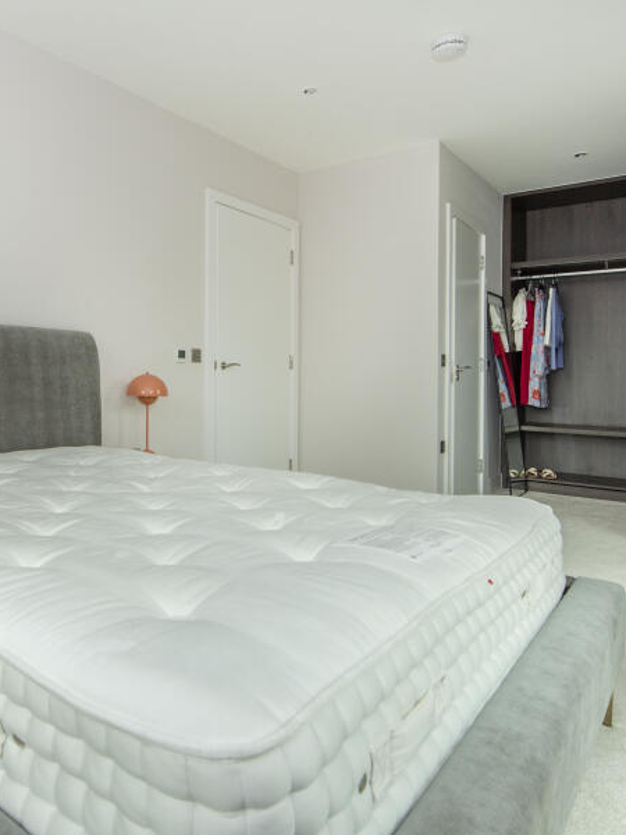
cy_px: 384
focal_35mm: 23
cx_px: 174
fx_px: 555
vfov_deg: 73.8
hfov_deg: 56.6
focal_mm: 14
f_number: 7.1
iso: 320
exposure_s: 1/160
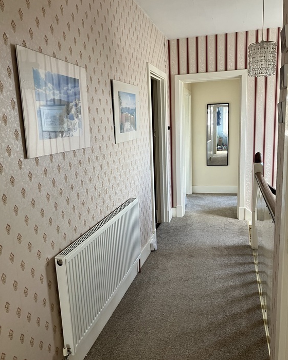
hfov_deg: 48.5
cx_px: 147
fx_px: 320
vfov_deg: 58.7
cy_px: 194
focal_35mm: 30
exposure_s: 1/60
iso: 125
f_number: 1.8
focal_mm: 3.99
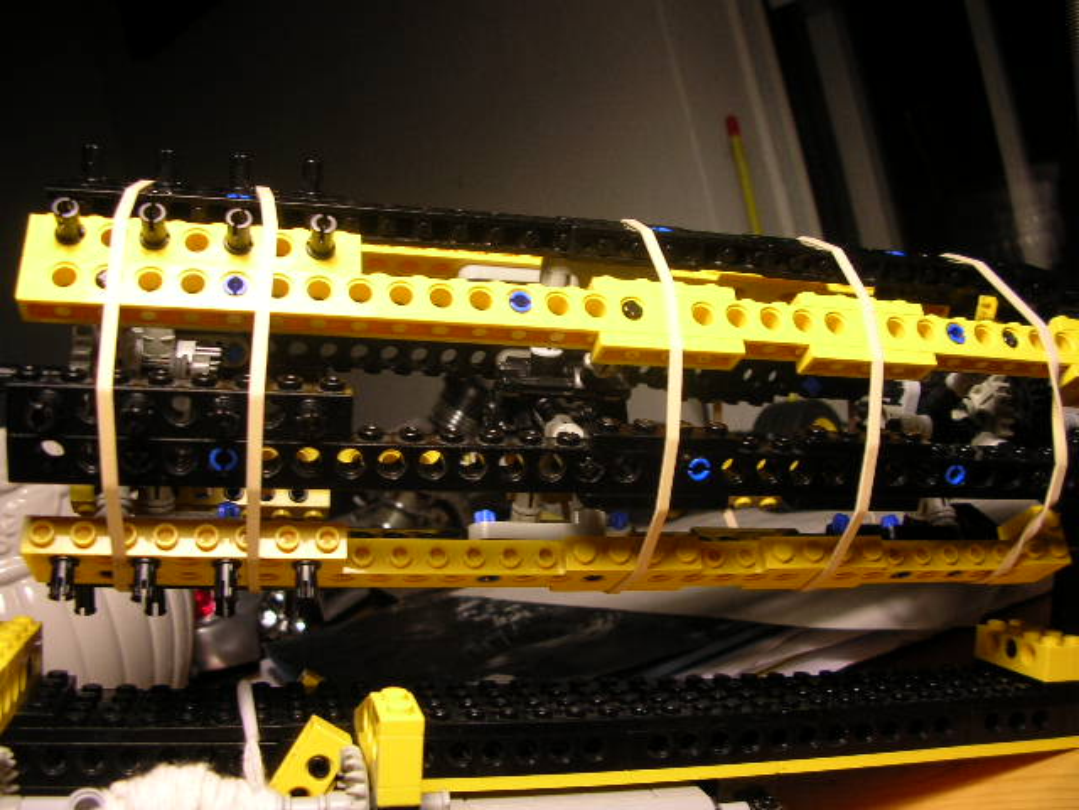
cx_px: 540
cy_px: 405
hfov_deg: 52.6
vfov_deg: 40.7
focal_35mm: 35
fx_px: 1091
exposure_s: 1/11.3
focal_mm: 5.8
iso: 50
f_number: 2.8
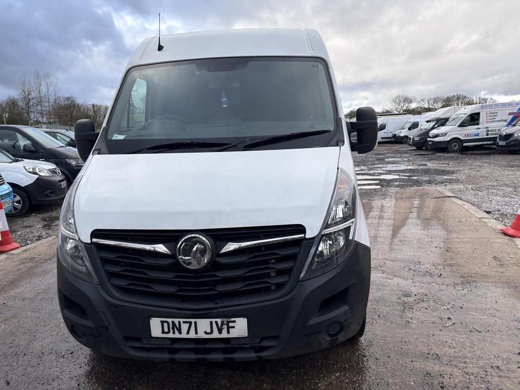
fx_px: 391
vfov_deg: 53.1
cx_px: 260
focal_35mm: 26
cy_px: 195
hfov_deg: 67.3
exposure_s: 1/641
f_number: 1.6
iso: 50
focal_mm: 5.96
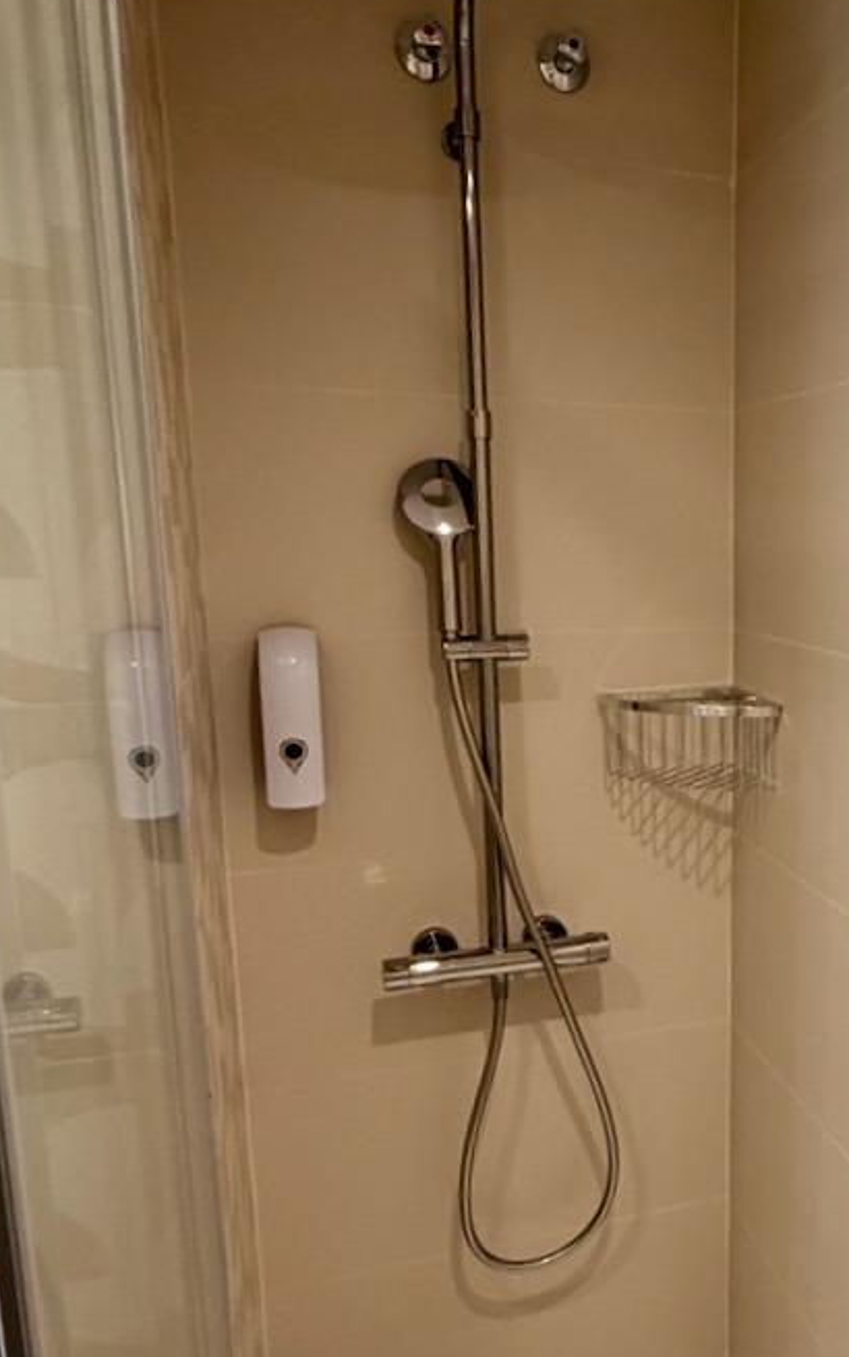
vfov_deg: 64.4
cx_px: 773
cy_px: 767
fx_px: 1072
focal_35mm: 29
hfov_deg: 39.8
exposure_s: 1/50
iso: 160
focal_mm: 2.22
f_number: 2.2
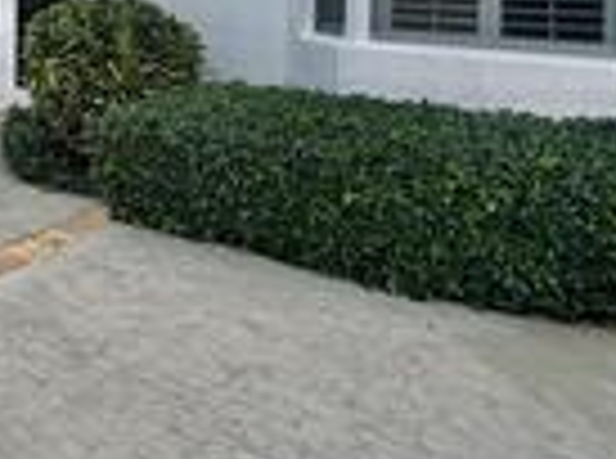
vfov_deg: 31.5
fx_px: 728
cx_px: -76
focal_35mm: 41
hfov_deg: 37.6
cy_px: -32
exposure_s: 1/502
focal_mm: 2.22
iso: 64
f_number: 2.2
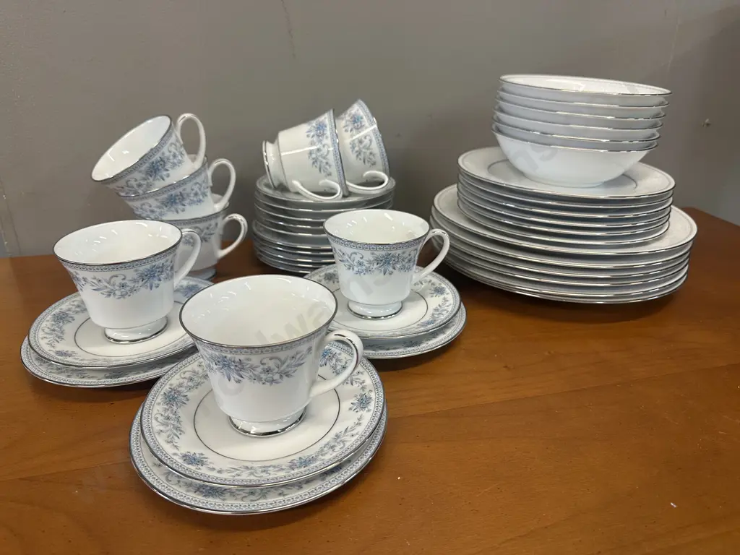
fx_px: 513
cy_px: 278
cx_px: 370
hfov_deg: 71.6
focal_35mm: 24
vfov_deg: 56.8
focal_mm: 6.86
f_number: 1.78
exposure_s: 1/100
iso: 200
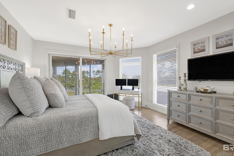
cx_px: 124
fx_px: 97
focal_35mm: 15
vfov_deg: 77.3
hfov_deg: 100.3
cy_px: 78
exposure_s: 1/20
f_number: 11
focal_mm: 14
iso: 400
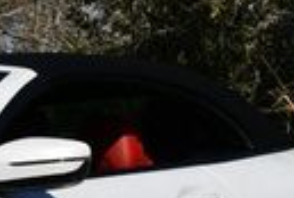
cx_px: -223
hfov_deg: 7.7
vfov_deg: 5.4
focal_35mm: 257
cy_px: 152
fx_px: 2106
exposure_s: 1/400
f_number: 10
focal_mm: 26
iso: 100
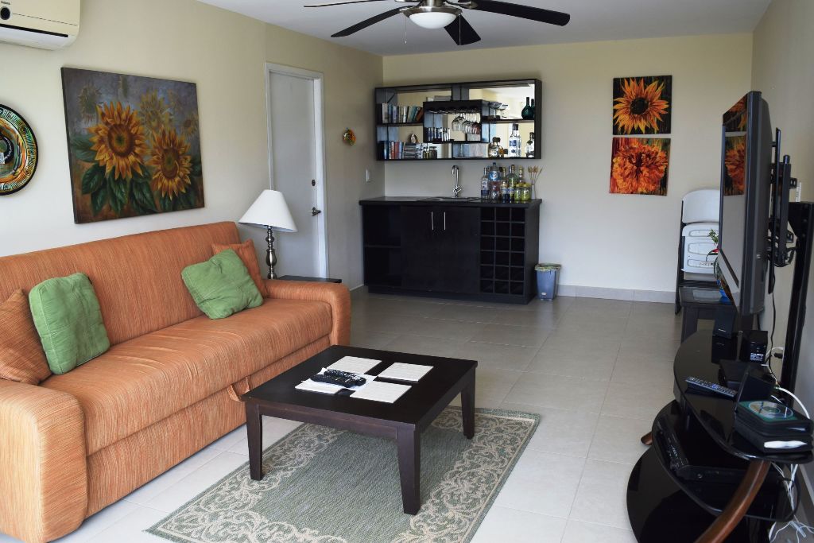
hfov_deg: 67.4
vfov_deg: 47.9
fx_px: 611
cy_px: 272
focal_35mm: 27
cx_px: 407
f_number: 6.3
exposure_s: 1/160
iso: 400
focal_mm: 18
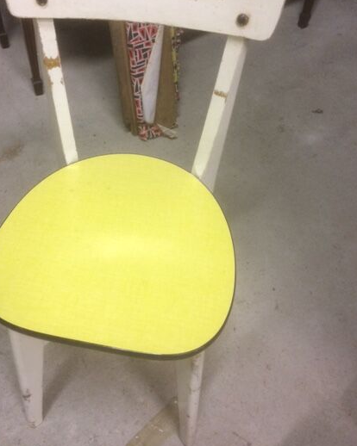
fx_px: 463
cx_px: 158
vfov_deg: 51.4
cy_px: 195
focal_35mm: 35
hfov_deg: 42.1
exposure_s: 1/33
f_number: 2.2
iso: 250
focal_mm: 4.15
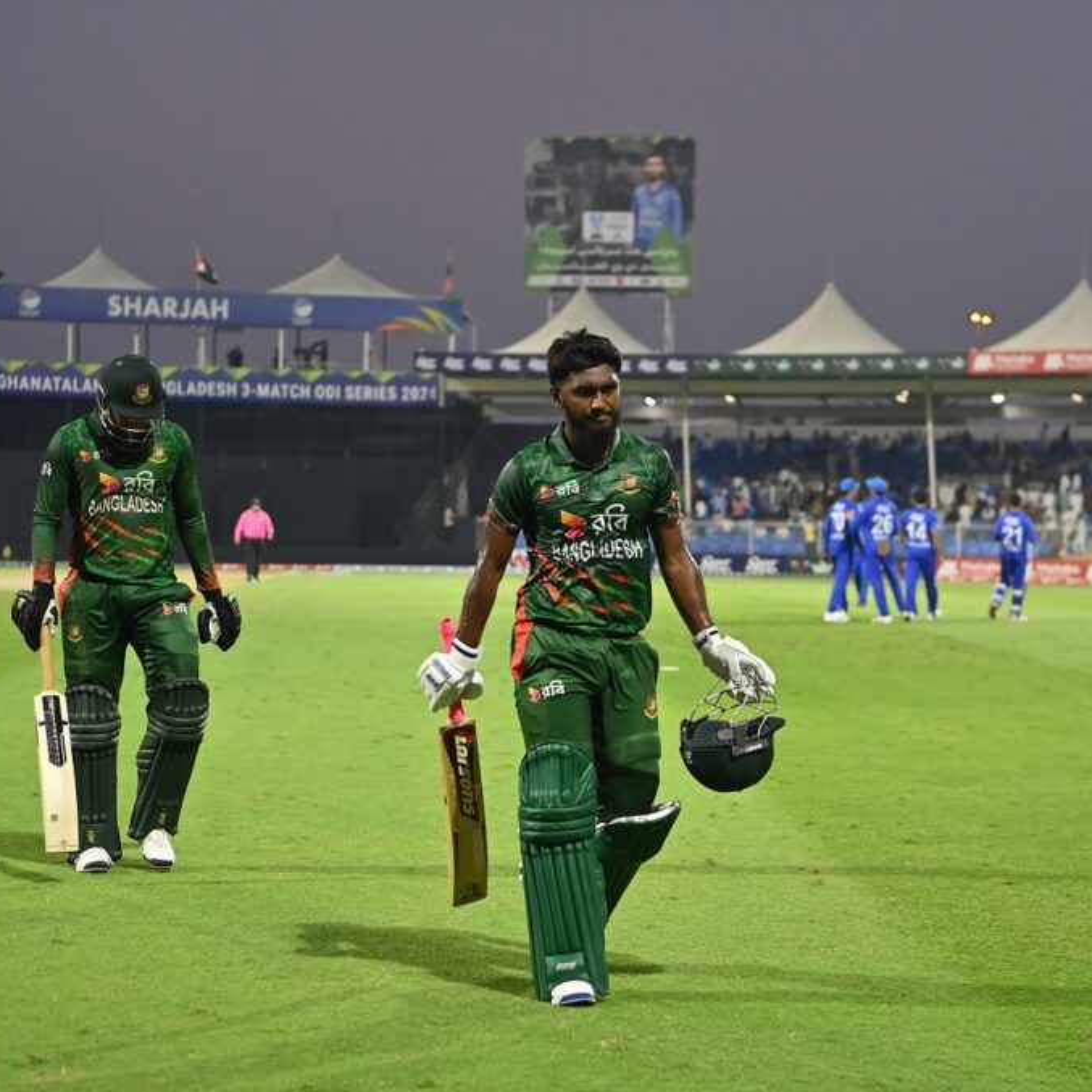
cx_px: 705
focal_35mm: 90
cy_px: 545
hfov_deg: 19.2
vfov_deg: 19.3
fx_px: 3212
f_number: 3.5
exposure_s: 1/800
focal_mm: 70
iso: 2000
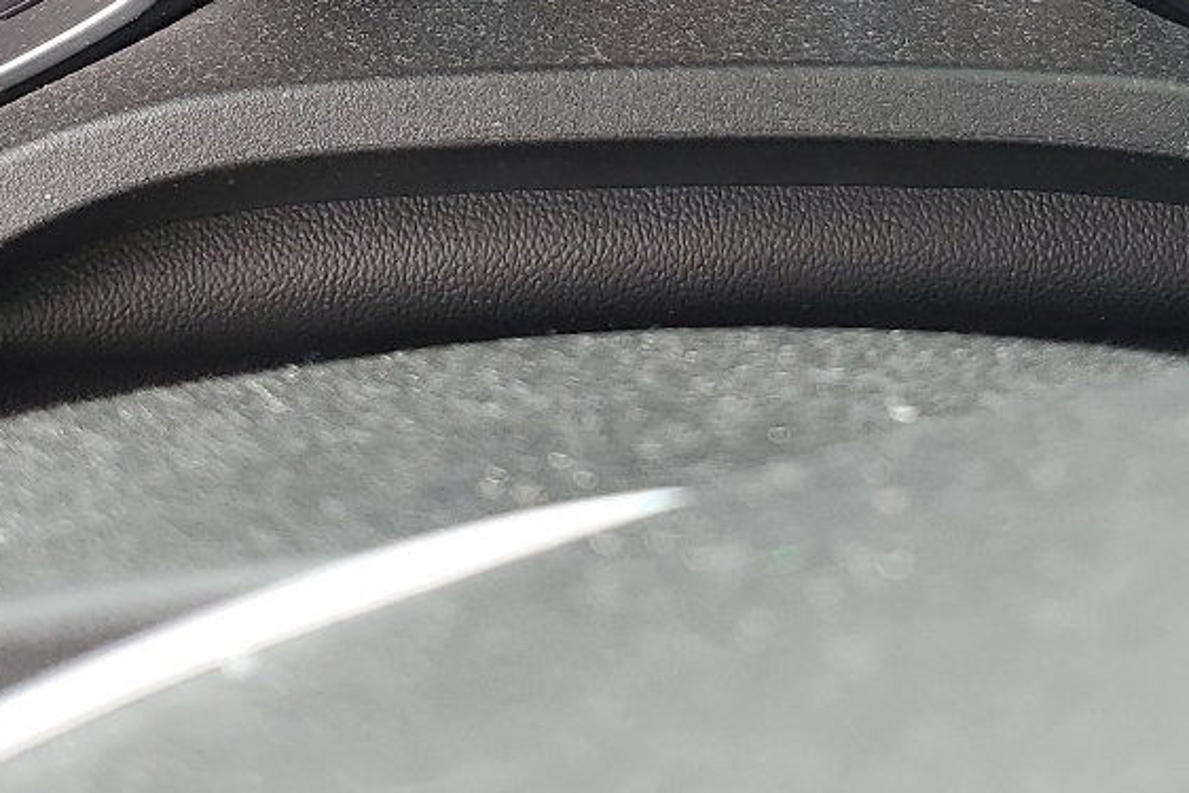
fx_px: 2544
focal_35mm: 77
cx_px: 698
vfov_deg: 16.8
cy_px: -205
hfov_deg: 26.3
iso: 50
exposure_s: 1/200
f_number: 1.5
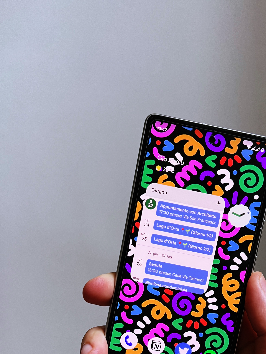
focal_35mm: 40
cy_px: 269
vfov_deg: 45.0
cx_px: 172
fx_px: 410
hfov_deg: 35.7
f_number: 1.5
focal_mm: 5.7
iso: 100
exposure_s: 1/60
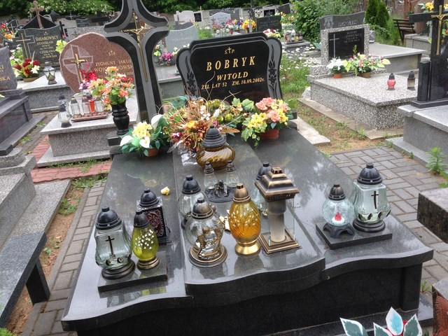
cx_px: 224
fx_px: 427
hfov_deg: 55.4
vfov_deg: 42.9
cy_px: 168
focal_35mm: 33
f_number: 2.4
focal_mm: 4.12
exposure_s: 1/343
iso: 50
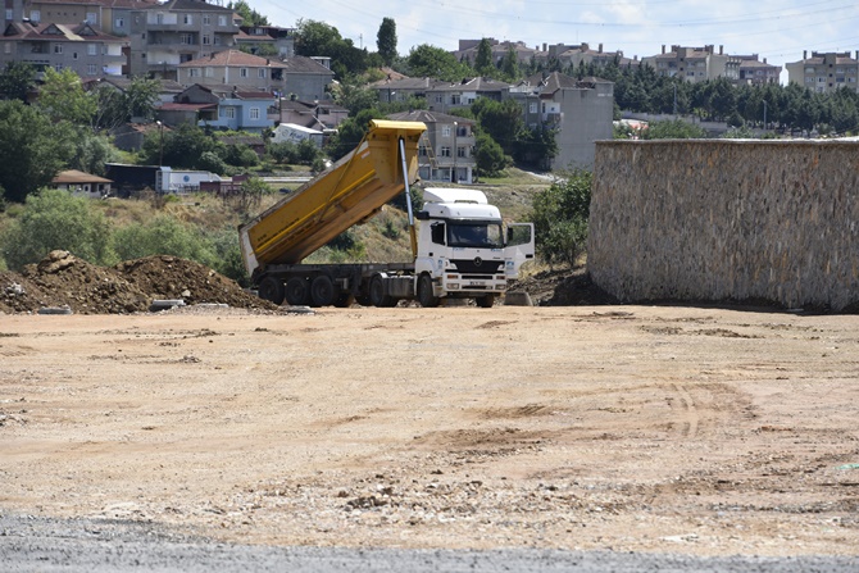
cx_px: 430
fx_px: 4152
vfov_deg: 7.9
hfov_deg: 11.8
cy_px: 286
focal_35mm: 174
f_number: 8
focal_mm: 116
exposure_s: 1/500
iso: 140
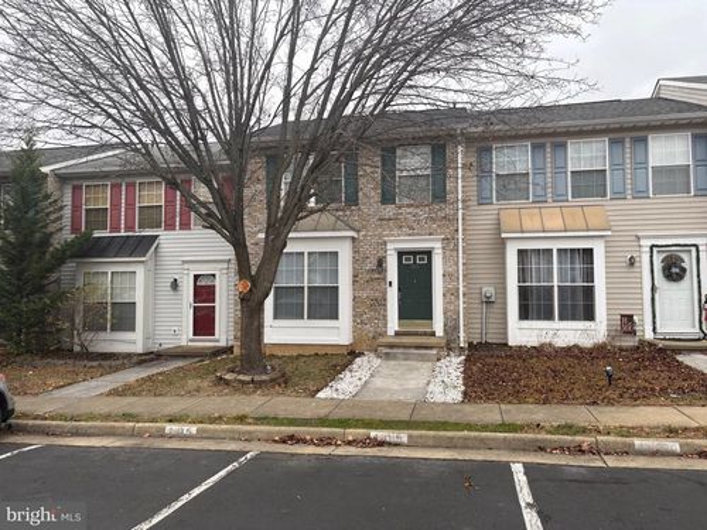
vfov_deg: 53.1
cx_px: 354
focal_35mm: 26
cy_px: 265
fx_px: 531
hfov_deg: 67.3
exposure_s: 1/667
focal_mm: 5.96
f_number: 1.6
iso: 50
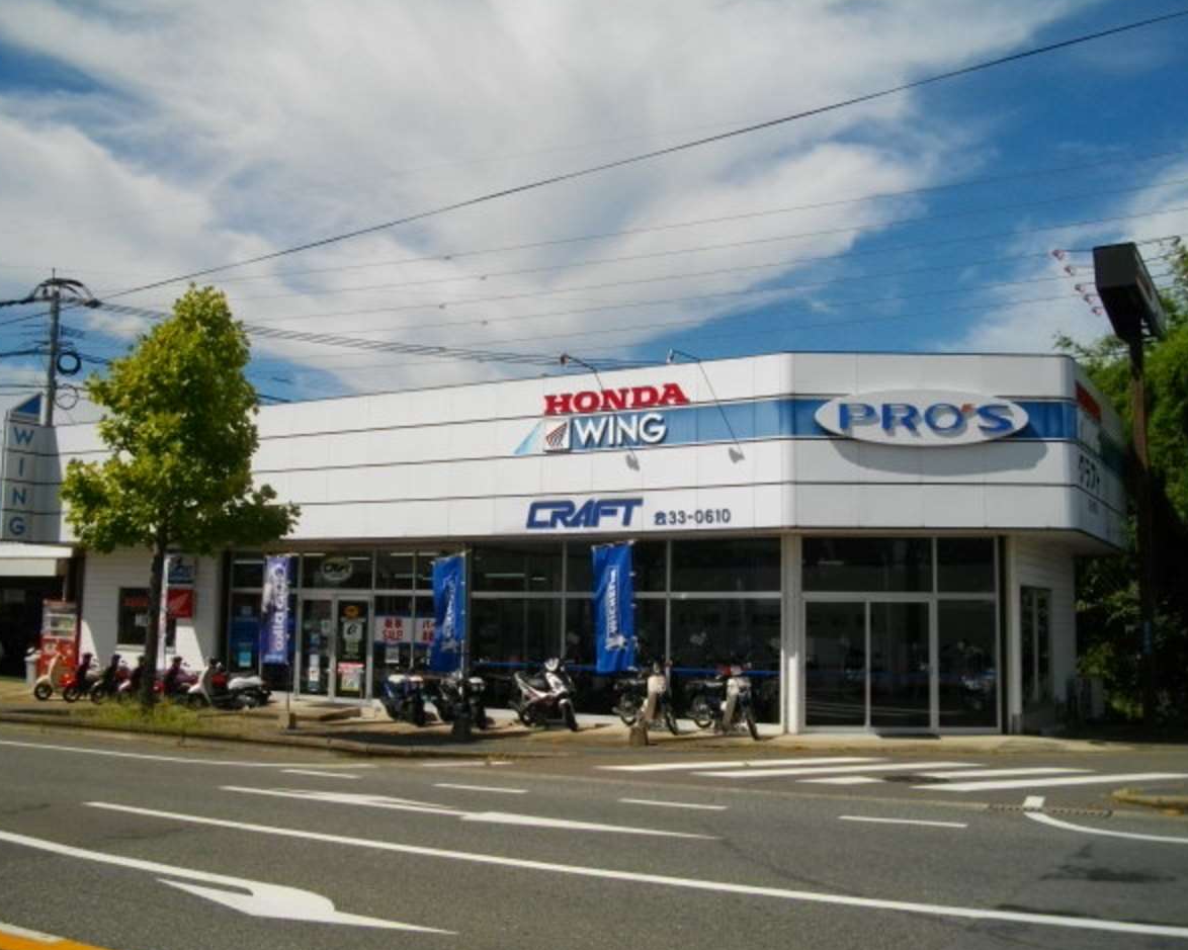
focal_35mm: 33
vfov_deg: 44.5
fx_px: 1160
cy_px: 477
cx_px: 569
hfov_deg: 54.2
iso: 100
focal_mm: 5.7
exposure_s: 1/320
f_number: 8.8
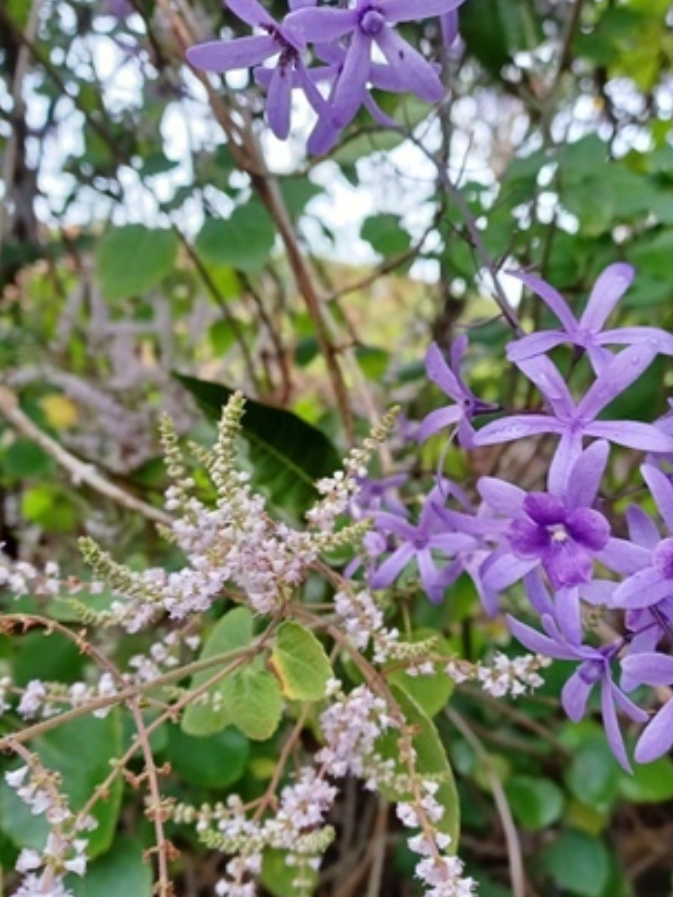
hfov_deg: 38.6
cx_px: 376
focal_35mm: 37
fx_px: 959
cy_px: 452
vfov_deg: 50.1
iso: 125
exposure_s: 1/60
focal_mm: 4.6
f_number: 1.8
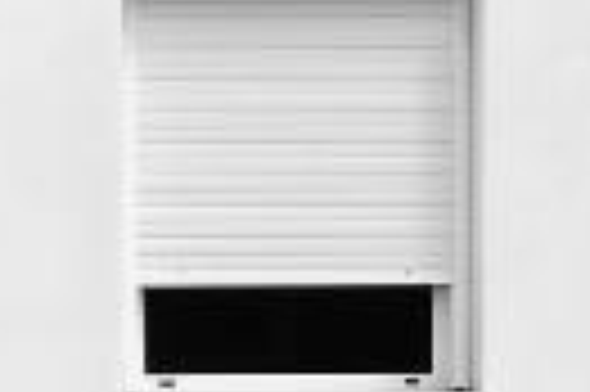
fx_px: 4681
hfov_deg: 7.1
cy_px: 203
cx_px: -383
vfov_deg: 4.8
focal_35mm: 286
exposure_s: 1/500
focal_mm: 55
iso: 200
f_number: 7.1
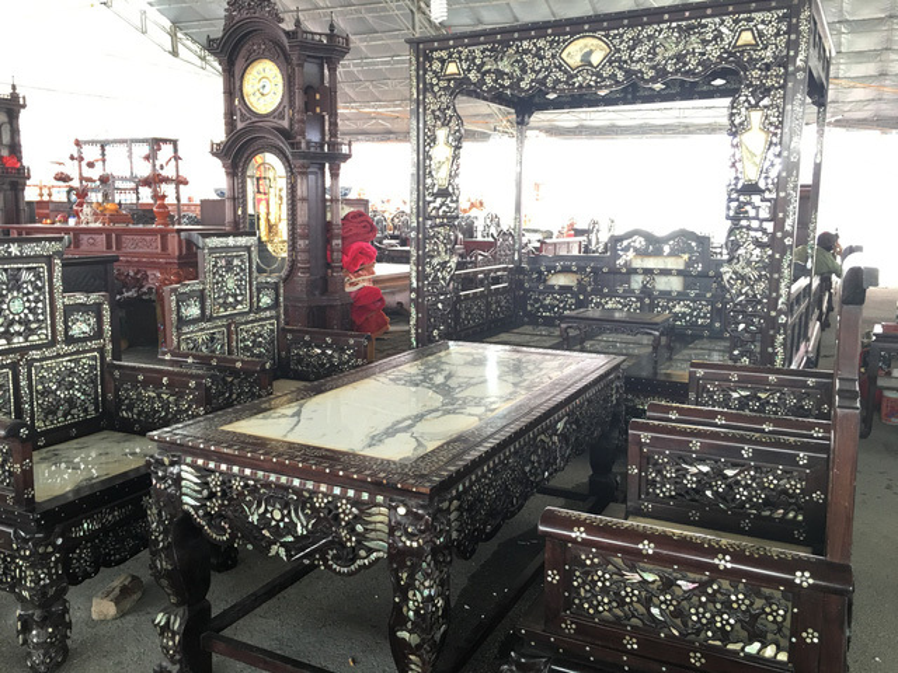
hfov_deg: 61.7
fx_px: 752
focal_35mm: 29
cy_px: 336
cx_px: 449
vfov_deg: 48.2
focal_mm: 4.15
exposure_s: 1/17
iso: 40
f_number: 2.2
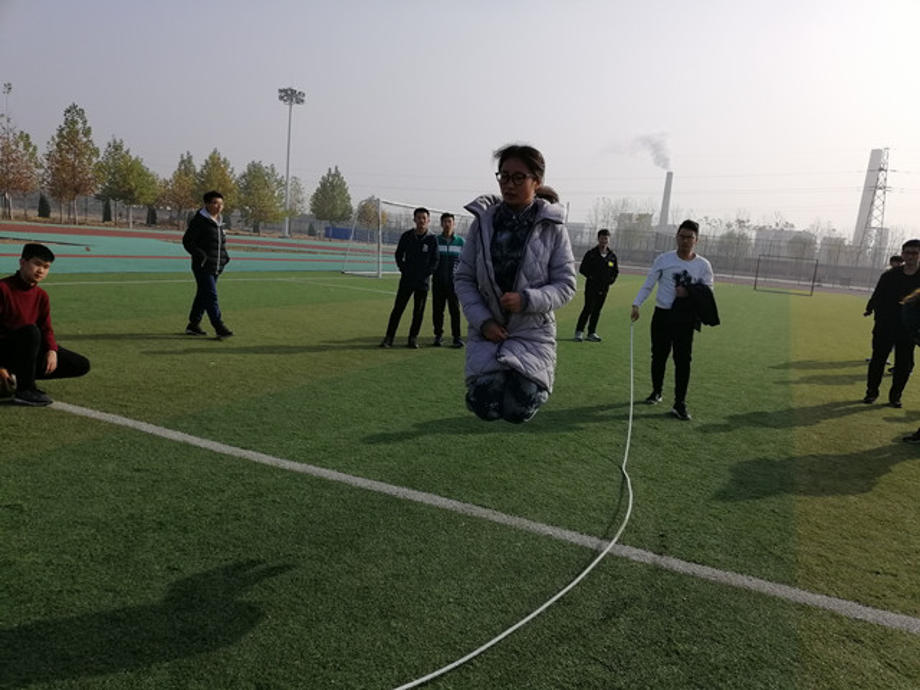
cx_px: 460
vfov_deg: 53.1
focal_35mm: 26
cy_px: 345
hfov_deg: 67.3
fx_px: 691
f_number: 2.2
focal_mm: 3.81
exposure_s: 1/1761
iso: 50
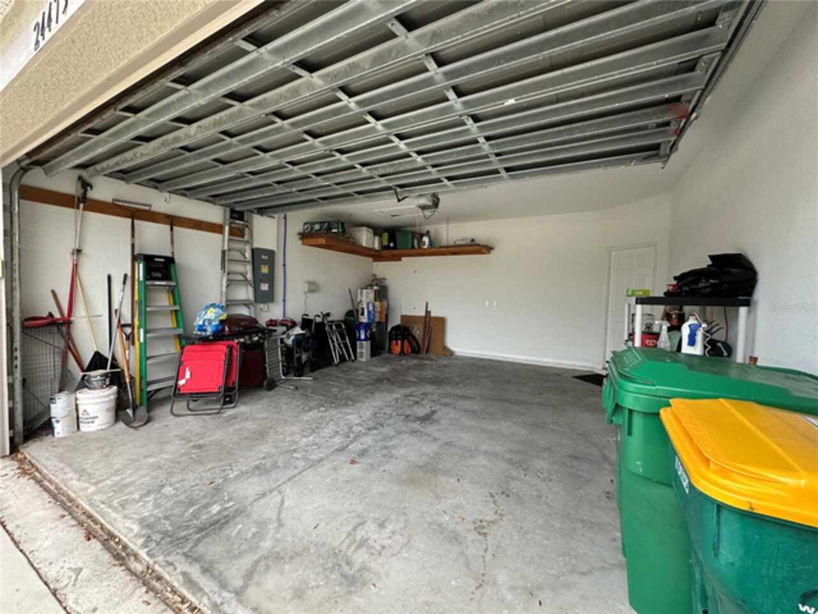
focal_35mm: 14
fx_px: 331
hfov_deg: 102.1
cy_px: 307
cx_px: 409
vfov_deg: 85.7
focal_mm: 2.22
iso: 200
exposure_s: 1/99
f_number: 2.2
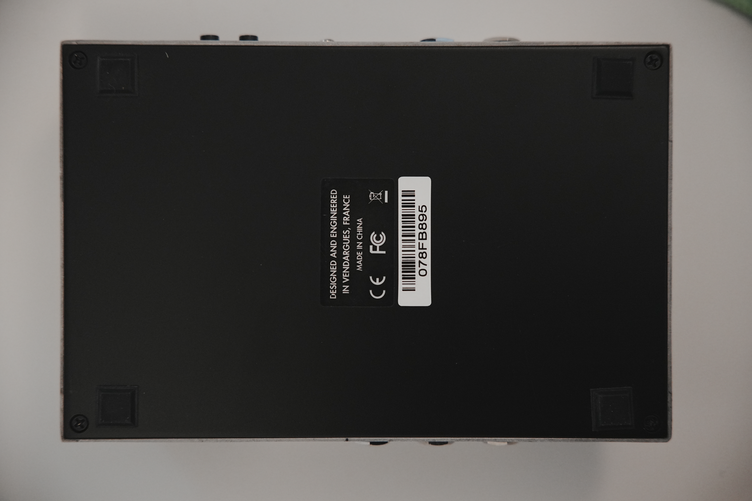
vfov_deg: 20.9
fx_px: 1358
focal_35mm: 65
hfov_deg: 31.0
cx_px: 376
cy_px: 250
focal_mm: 65
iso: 2500
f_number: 2.8
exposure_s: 1/100
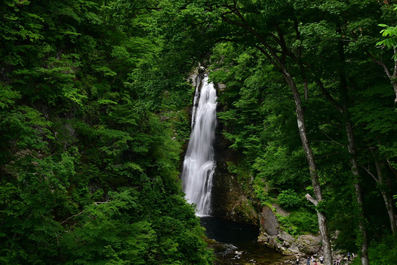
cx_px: 198
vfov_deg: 21.9
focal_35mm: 62
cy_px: 132
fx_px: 684
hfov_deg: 32.4
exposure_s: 1/5
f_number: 22
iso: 50
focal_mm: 62
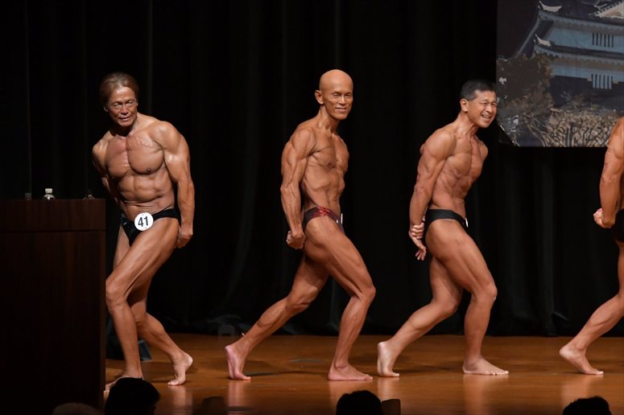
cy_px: 208
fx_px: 4678
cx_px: 312
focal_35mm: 270
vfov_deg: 5.1
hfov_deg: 7.6
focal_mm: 180
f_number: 5.6
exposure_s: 1/400
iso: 5000
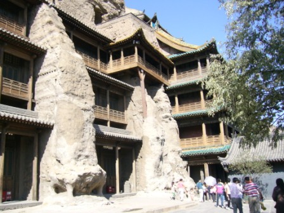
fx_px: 287
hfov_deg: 52.6
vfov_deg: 40.7
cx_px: 142
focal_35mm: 35
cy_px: 106
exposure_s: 1/200
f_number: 5.6
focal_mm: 5.8
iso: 100
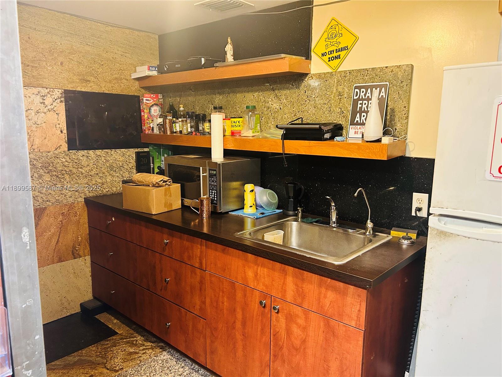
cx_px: 251
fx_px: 377
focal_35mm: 26
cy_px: 188
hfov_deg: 67.3
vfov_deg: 53.1
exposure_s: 1/60
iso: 400
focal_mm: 5.7
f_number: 1.5
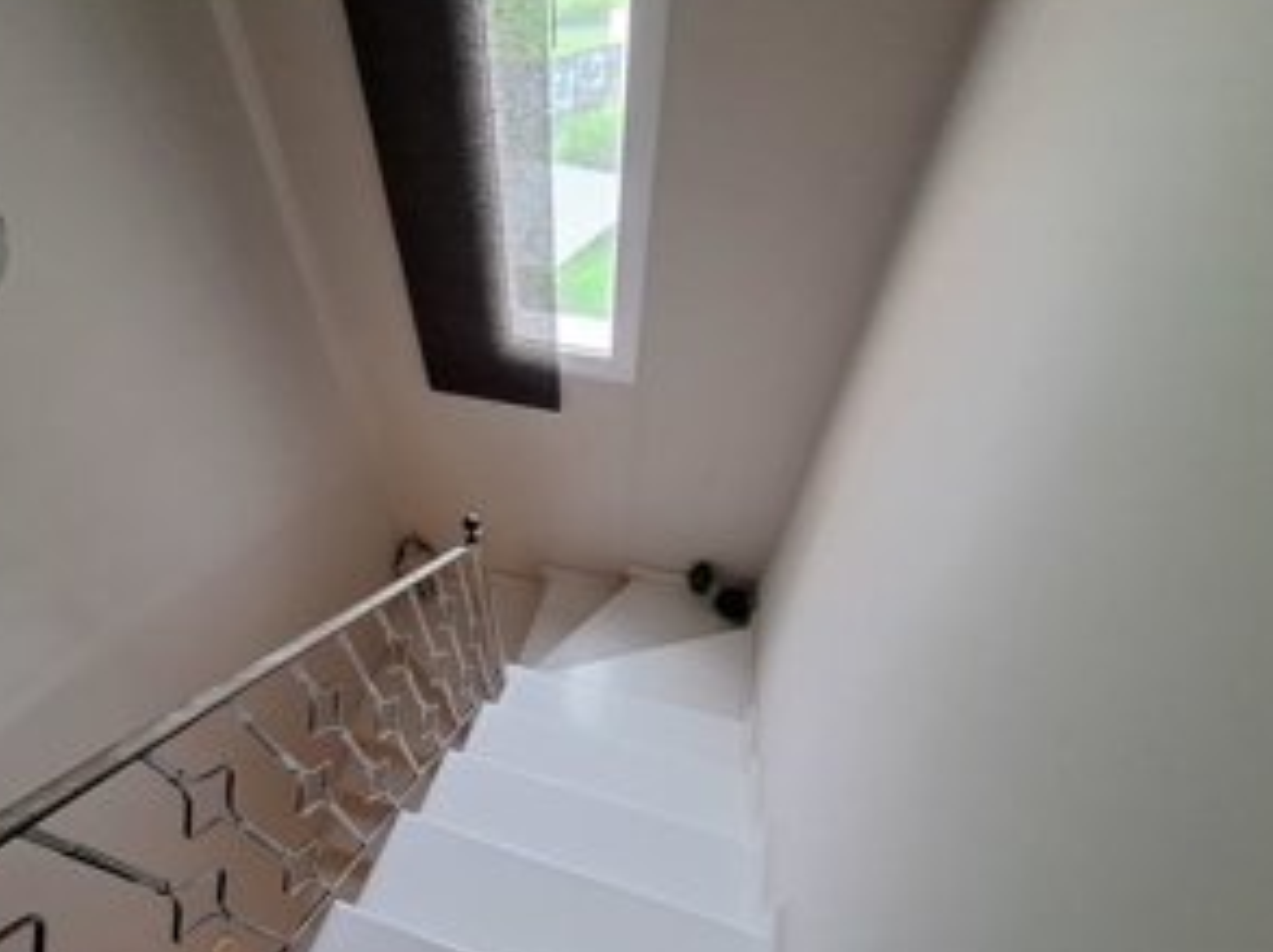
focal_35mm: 16
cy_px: 526
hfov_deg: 94.3
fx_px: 588
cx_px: 578
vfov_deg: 77.7
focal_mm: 1.74
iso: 160
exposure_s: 1/50
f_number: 2.2
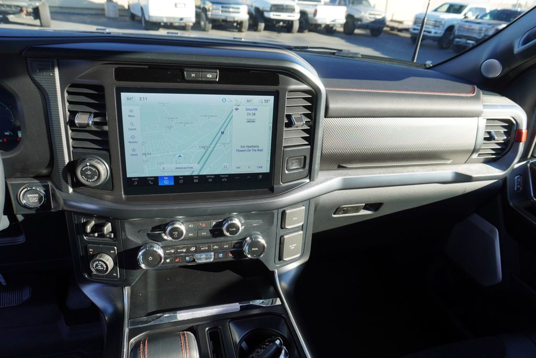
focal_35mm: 24
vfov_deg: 53.2
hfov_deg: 73.7
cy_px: 179
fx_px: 358
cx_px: 268
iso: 100
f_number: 5
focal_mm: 16
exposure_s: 1/100
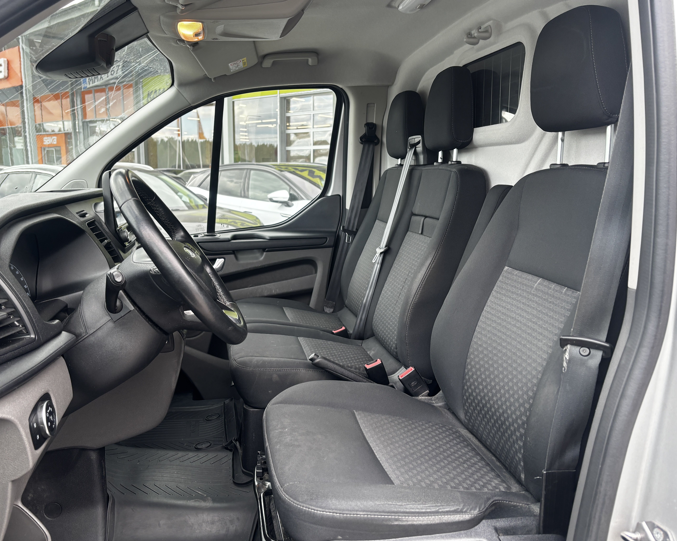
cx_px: 307
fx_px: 561
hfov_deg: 62.1
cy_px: 267
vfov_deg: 51.5
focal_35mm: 28
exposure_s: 1/121
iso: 50
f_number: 1.6
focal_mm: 5.96
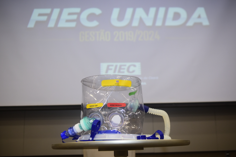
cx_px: 118
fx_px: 256
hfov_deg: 49.5
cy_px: 78
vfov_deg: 34.2
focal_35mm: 39
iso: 500
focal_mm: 26
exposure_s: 1/100
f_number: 5
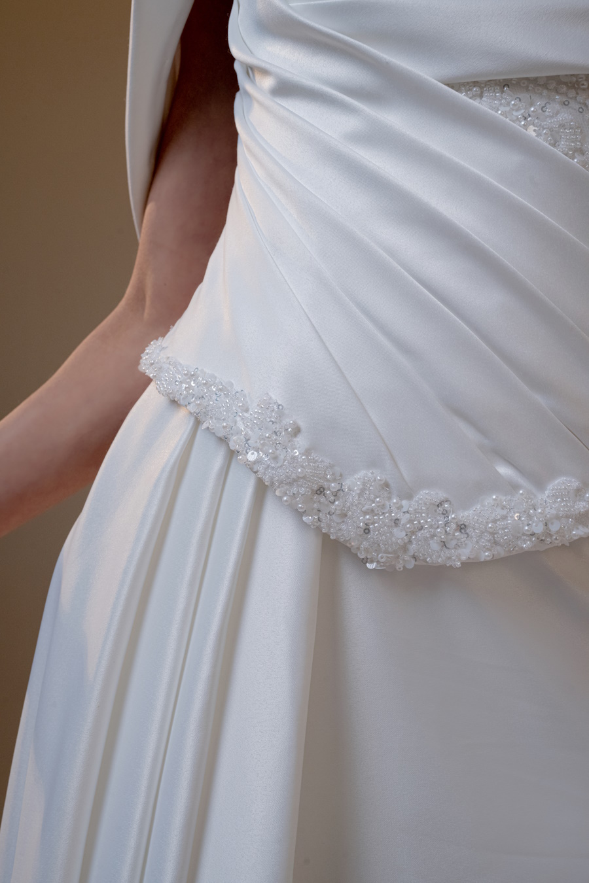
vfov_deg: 38.2
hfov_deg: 26.0
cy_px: 442
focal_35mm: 52
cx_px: 294
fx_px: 1276
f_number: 10
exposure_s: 1/250
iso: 800
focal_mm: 52
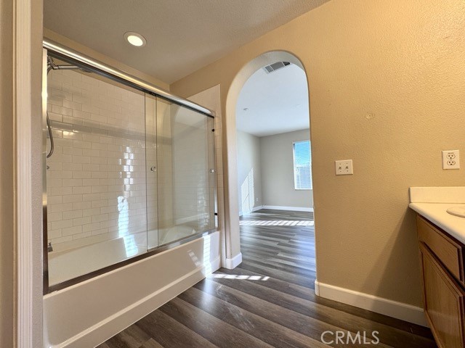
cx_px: 232
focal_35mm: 14
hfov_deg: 102.1
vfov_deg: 85.7
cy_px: 174
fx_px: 188
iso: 50
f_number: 2.2
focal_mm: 2.22
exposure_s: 1/120
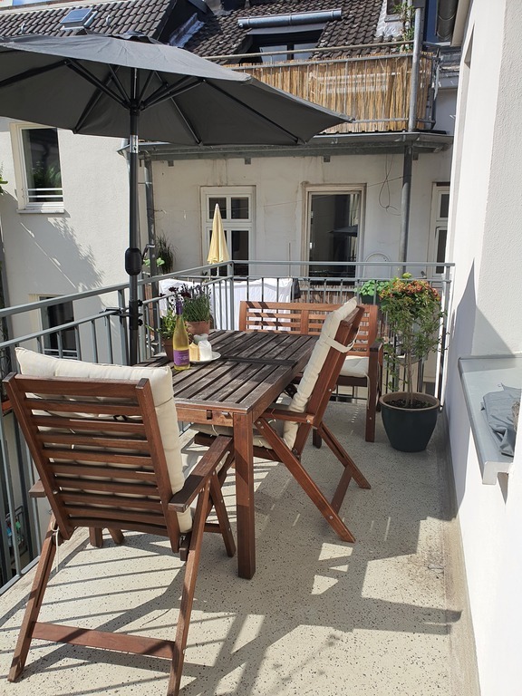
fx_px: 523
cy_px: 348
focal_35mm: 26
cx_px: 261
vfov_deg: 67.3
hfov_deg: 53.1
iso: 50
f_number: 2.4
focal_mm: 4.3
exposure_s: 1/2192
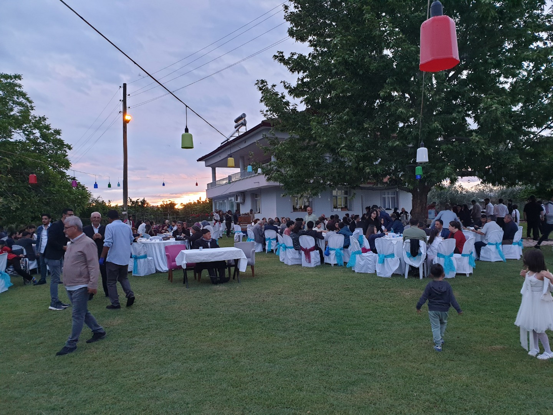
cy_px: 208
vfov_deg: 53.1
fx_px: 415
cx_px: 276
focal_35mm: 26
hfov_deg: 67.3
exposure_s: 1/50
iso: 200
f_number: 2.4
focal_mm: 4.3
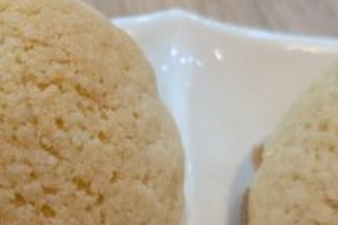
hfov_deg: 16.5
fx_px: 1116
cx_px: -69
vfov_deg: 11.5
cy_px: 147
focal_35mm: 119
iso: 493
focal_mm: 6.9
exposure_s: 1/365
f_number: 1.68
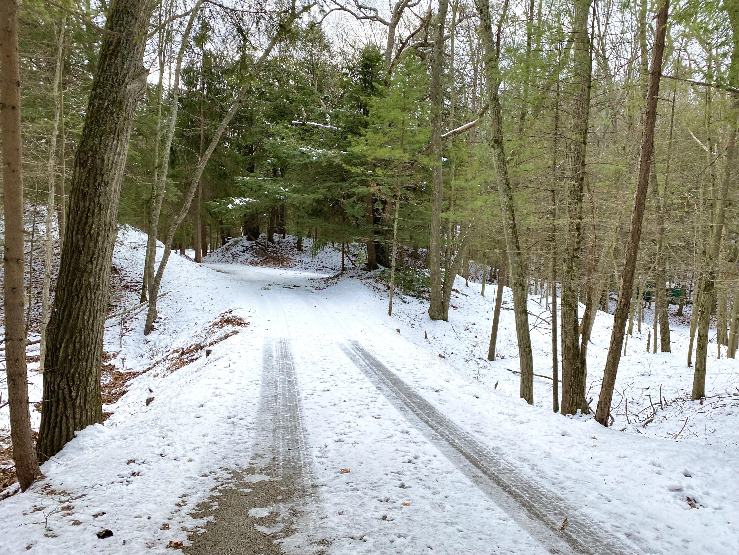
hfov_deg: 67.3
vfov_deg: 53.1
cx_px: 370
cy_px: 278
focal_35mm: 26
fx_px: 555
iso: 32
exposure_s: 1/626
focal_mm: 4.25
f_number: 1.8
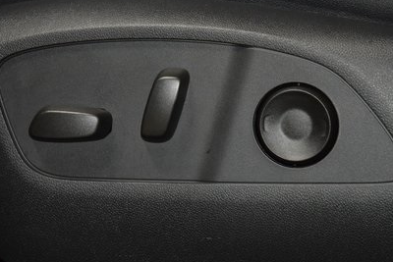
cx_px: 166
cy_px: 94
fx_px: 1835
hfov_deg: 12.2
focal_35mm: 168
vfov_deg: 8.2
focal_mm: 70
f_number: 4.5
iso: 2800
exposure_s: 1/100
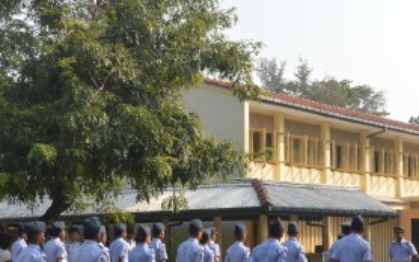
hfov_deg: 29.7
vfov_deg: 18.7
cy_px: 208
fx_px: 789
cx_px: 216
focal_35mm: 69
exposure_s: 1/125
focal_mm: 21
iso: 200
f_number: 11
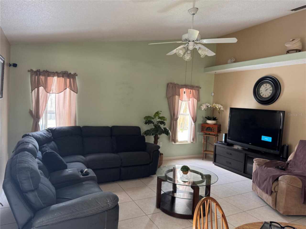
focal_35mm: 24
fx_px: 212
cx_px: 153
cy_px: 114
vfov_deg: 56.8
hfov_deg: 71.6
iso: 250
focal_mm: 6.76
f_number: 1.78
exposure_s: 1/60
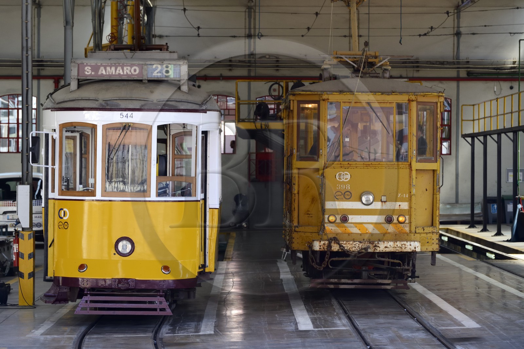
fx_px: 2619
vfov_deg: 7.6
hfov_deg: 11.4
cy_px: 174
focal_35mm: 180
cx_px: 262
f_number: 9
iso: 800
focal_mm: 180
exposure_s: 1/160
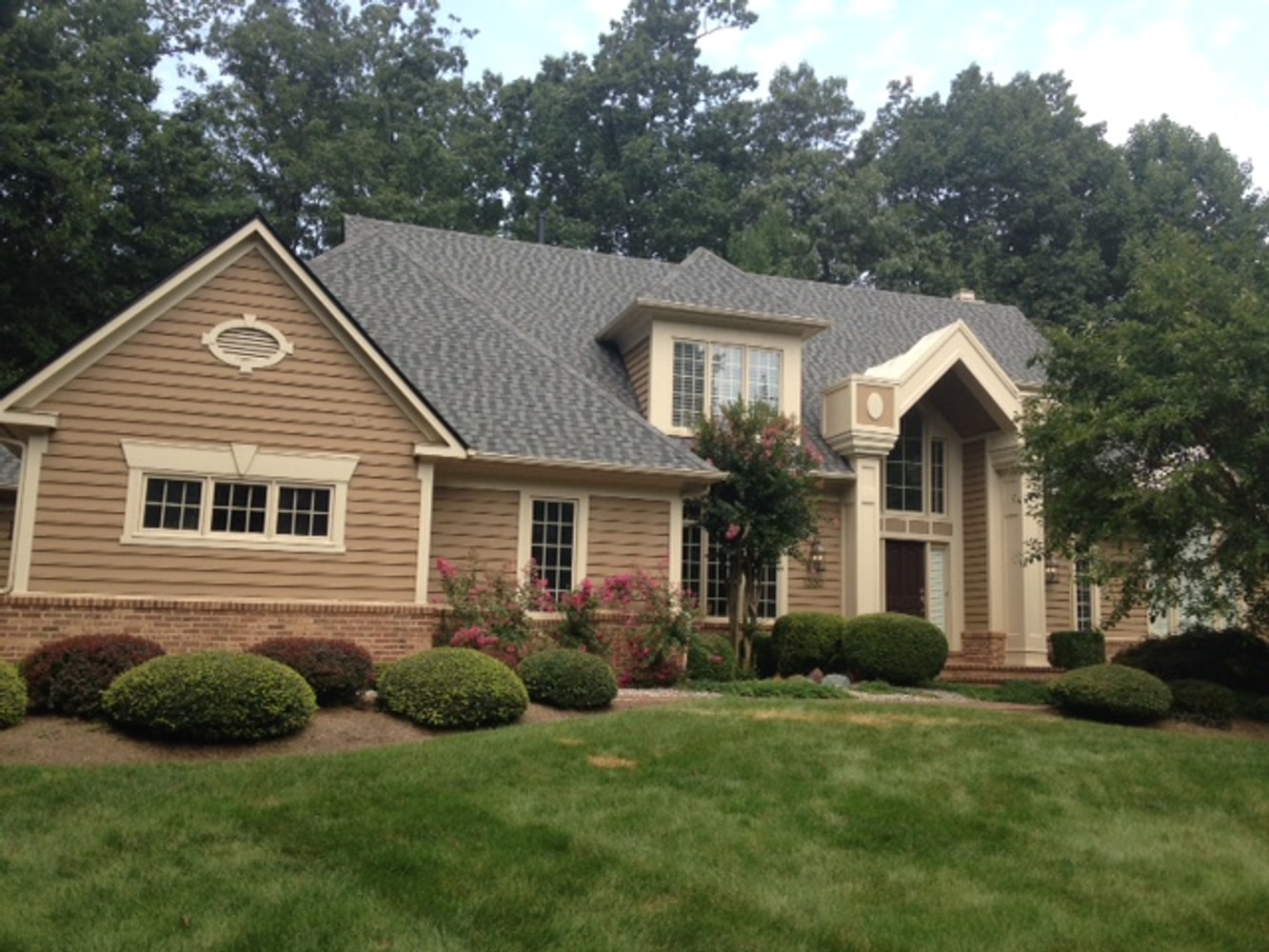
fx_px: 1210
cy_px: 476
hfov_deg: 55.3
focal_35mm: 33
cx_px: 634
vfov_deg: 43.0
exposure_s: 1/589
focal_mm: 4.12
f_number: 2.4
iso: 50
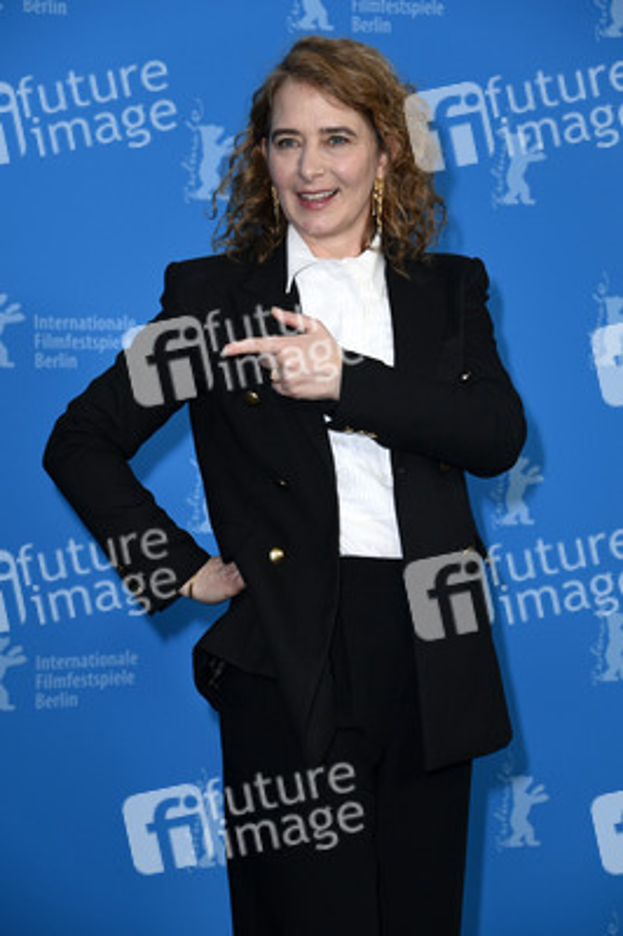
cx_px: 312
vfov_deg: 20.4
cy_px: 468
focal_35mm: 100
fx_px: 2600
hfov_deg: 13.7
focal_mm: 100
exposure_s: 1/250
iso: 1000
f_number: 5.6
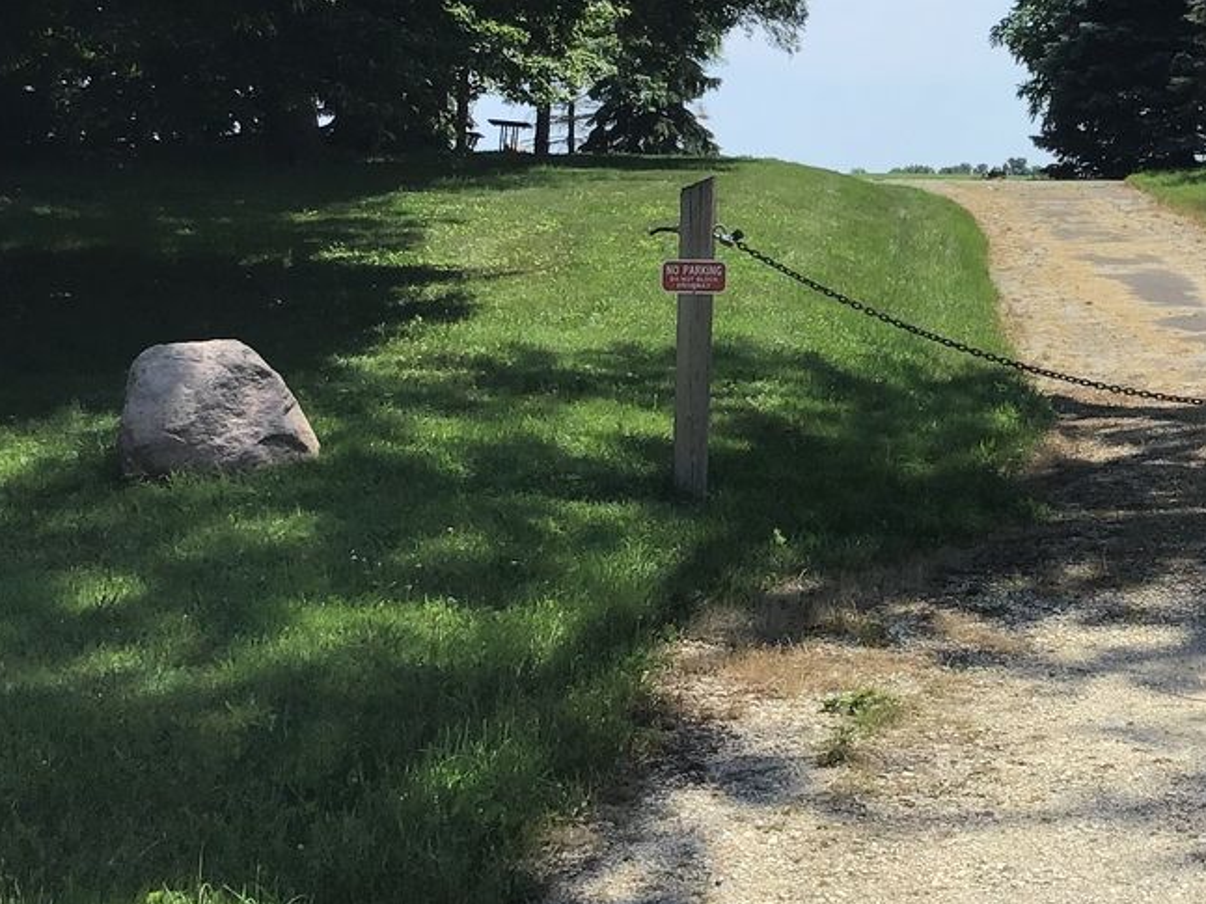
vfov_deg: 21.0
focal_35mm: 69
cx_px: 1094
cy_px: 138
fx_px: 2403
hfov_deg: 27.1
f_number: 2.4
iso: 25
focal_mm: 3.3
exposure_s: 1/1181
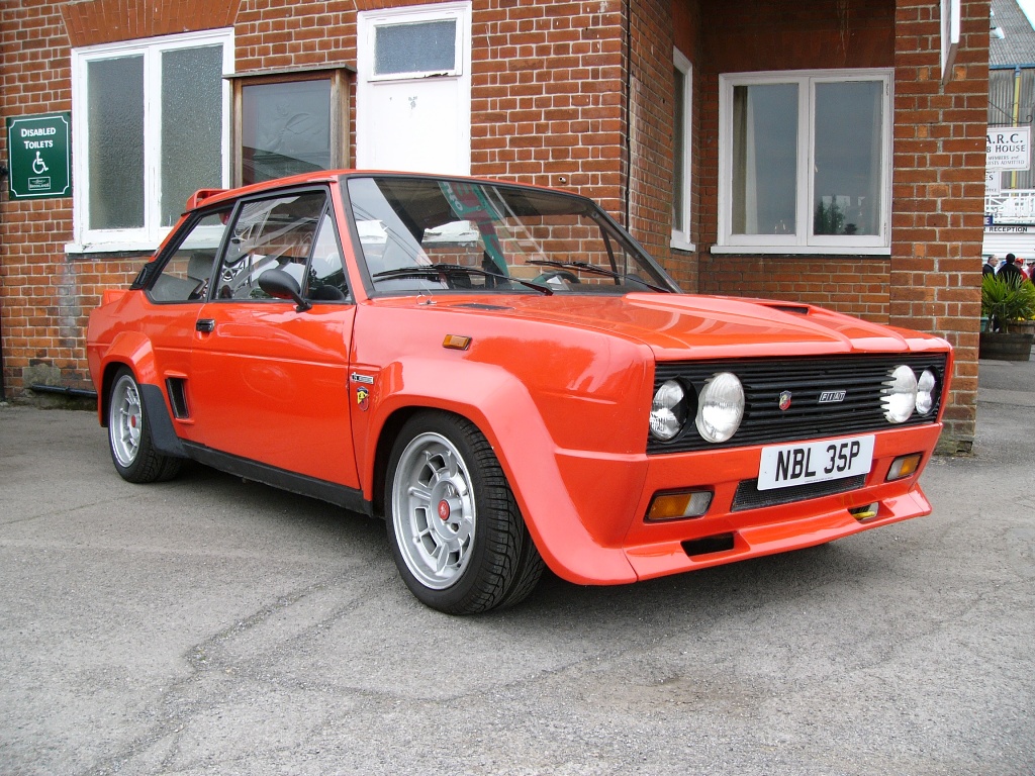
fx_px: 1076
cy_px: 388
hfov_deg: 51.4
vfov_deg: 39.7
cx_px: 518
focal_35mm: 36
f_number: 2.8
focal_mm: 6
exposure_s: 1/60
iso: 50
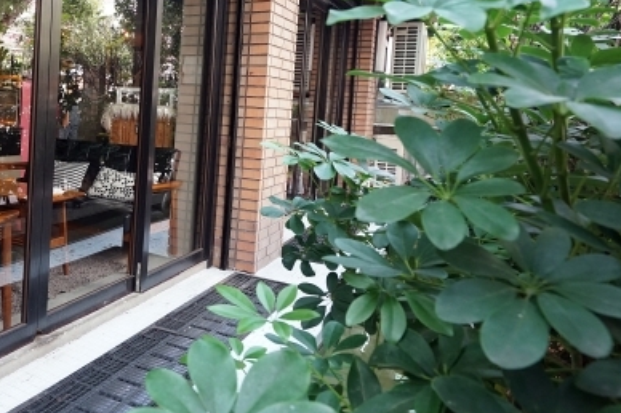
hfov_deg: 51.4
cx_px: 75
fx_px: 569
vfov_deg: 39.5
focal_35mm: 33
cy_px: 143
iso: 1000
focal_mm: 16
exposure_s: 1/60
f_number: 5.6
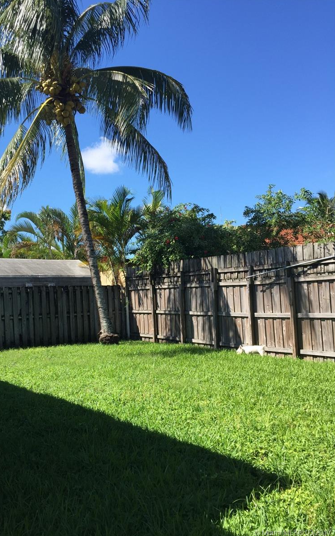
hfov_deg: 40.4
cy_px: 268
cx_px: 133
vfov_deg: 61.2
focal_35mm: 31
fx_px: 453
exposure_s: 1/1130
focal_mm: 4.15
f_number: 2.2
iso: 32
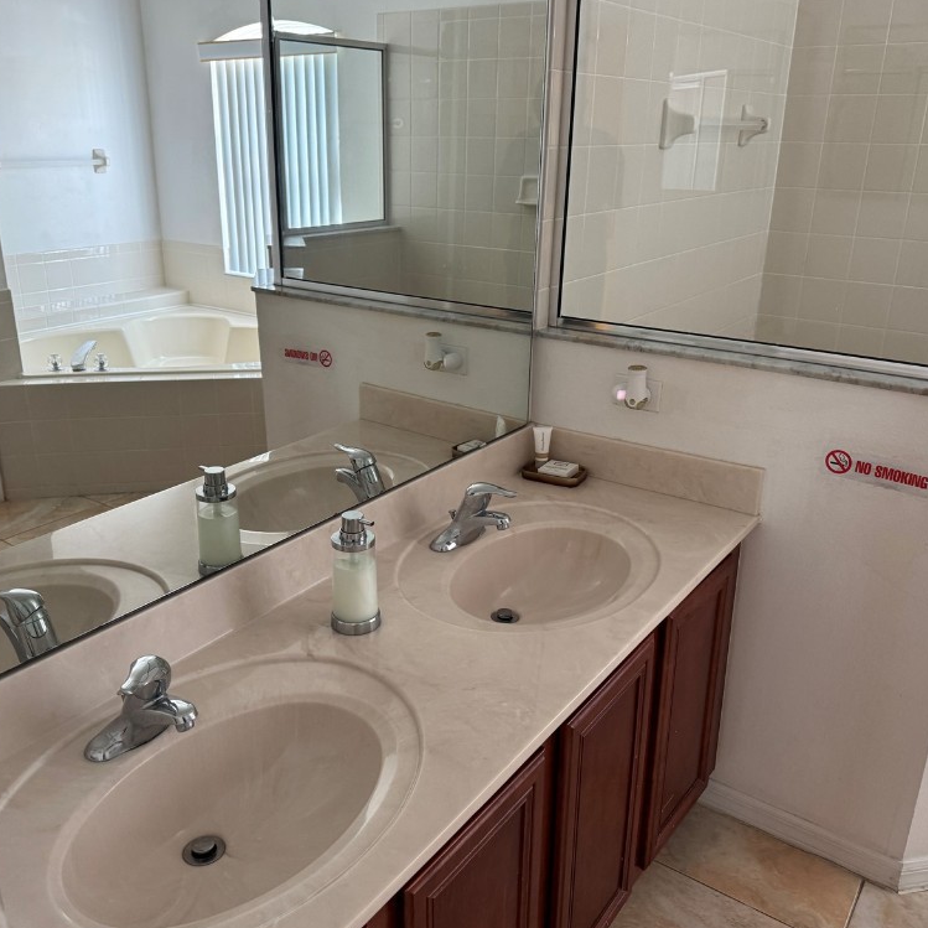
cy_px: 461
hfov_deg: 55.6
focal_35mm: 29
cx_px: 437
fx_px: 880
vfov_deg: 55.6
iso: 200
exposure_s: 1/95
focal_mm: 6.76
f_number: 1.78
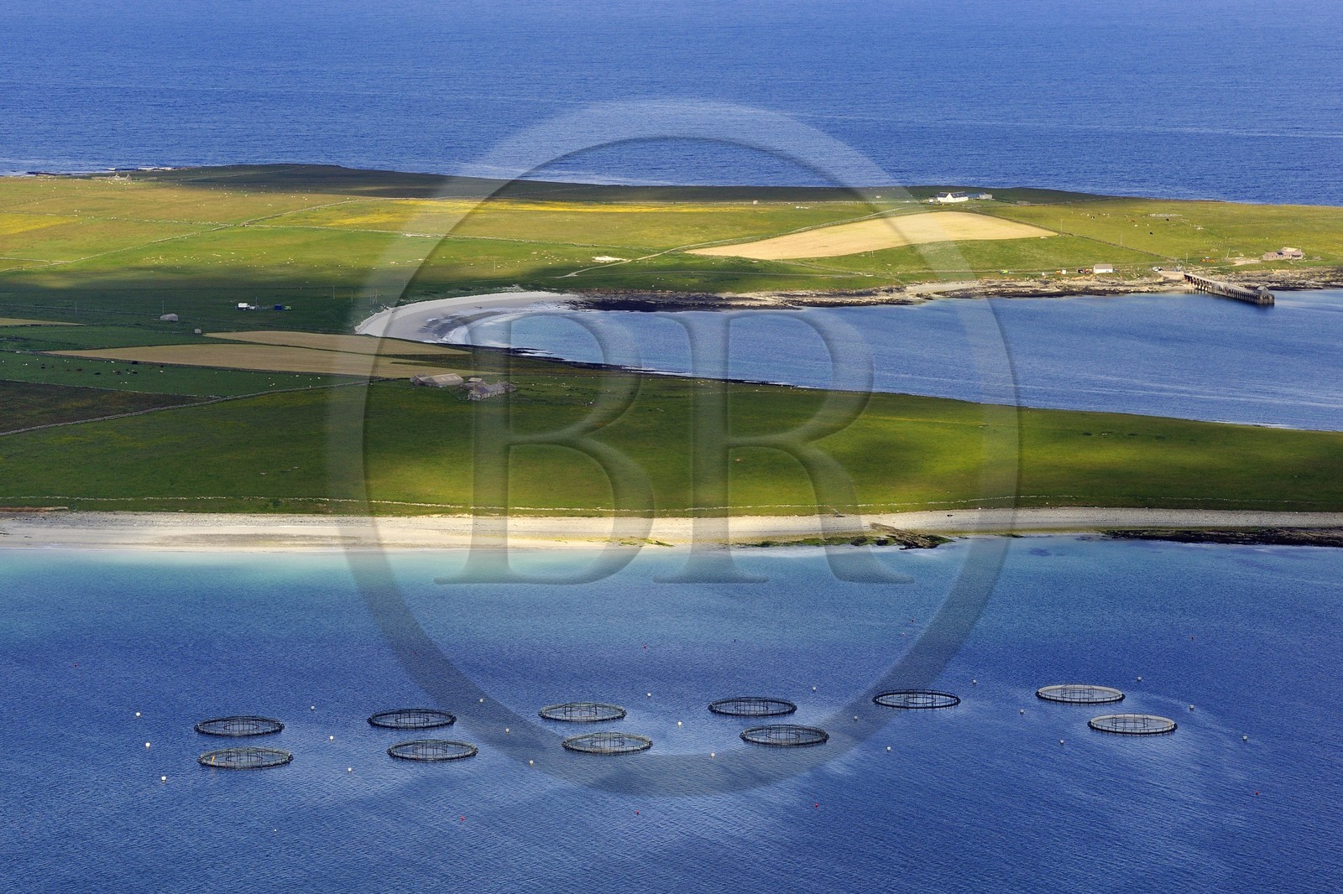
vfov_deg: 11.2
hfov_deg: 16.8
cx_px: 672
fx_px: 4550
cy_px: 447
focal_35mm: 122
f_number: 9
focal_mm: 122
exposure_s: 1/800
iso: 400
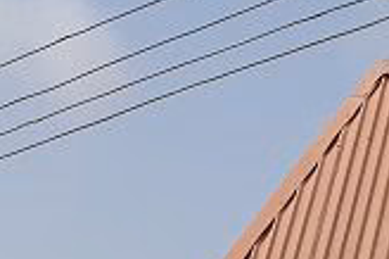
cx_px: 50
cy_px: 499
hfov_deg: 16.4
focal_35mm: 124
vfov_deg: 10.3
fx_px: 1339
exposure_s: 1/1189
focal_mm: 4.3
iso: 50
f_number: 2.4
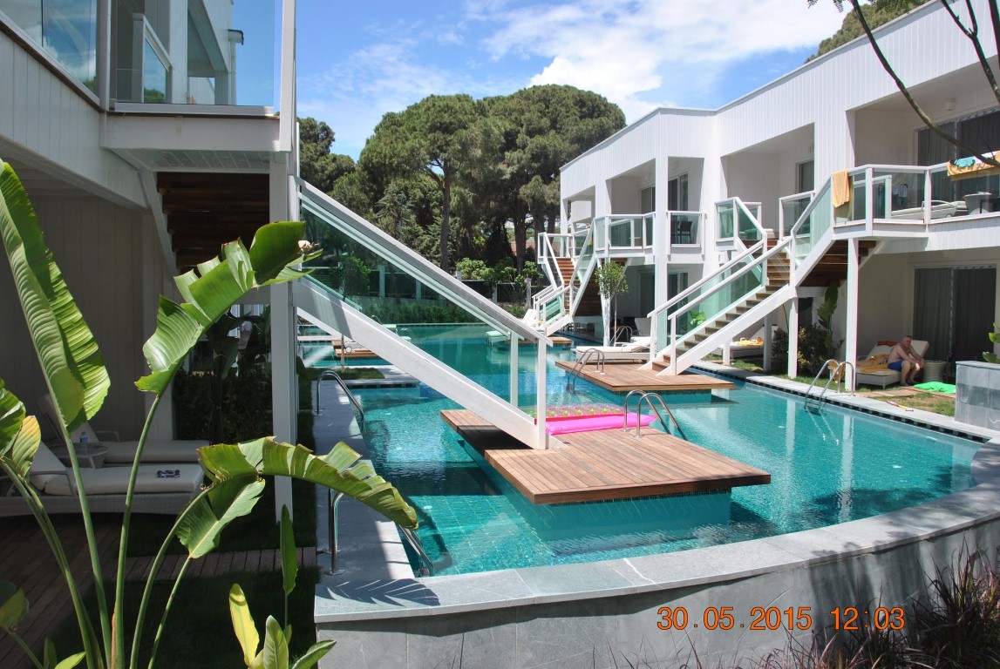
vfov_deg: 48.1
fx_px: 751
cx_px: 500
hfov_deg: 67.3
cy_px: 334
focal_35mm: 27
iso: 100
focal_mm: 18
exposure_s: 1/250
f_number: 8
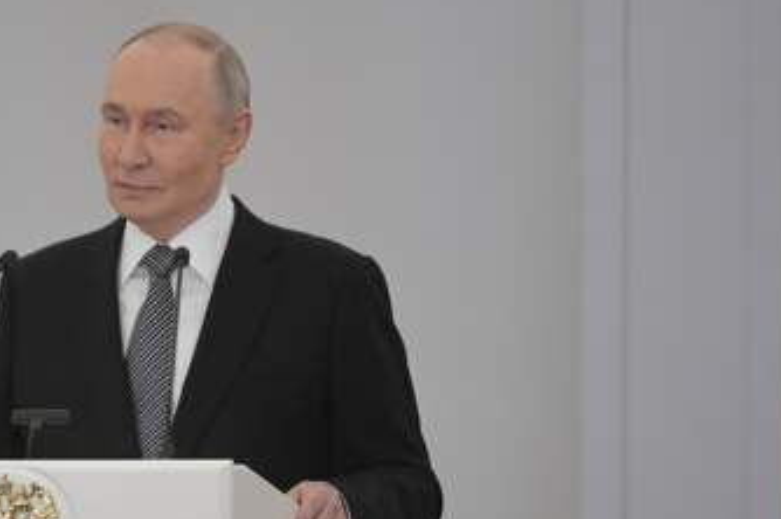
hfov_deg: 2.8
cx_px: 98
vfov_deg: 1.8
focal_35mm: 743
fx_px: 16103
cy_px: 359
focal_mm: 400
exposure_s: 1/400
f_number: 4
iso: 3200
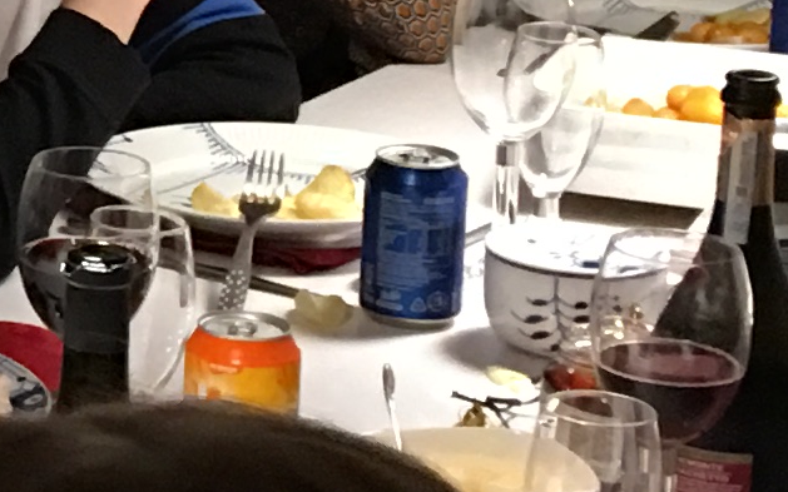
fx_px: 4230
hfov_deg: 9.8
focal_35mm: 197
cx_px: -868
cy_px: -83
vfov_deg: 6.6
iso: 100
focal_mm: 4.15
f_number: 2.2
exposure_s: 1/10
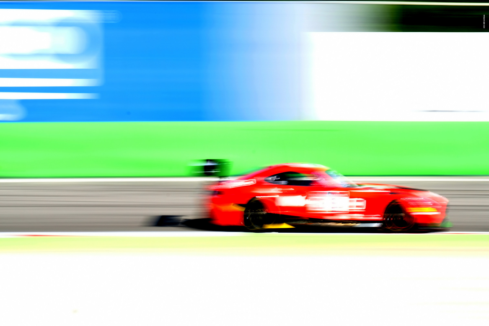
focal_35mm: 300
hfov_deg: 6.9
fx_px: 4075
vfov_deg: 4.6
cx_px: 244
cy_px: 163
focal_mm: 200
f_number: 22
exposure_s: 1/15
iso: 200
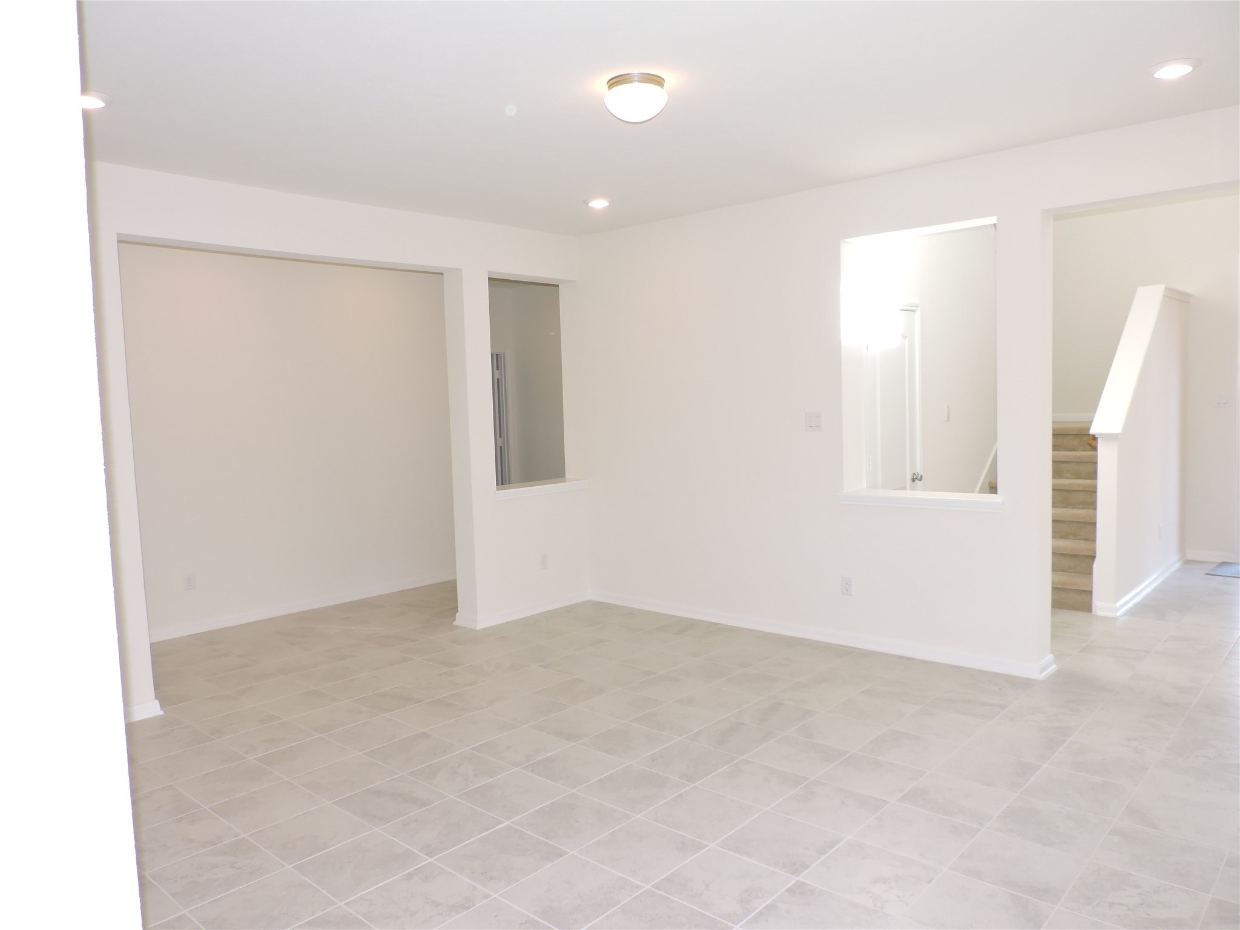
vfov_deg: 56.8
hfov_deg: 71.6
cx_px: 620
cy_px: 465
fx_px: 860
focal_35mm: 24
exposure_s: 1/125
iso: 160
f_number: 3
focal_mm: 4.3
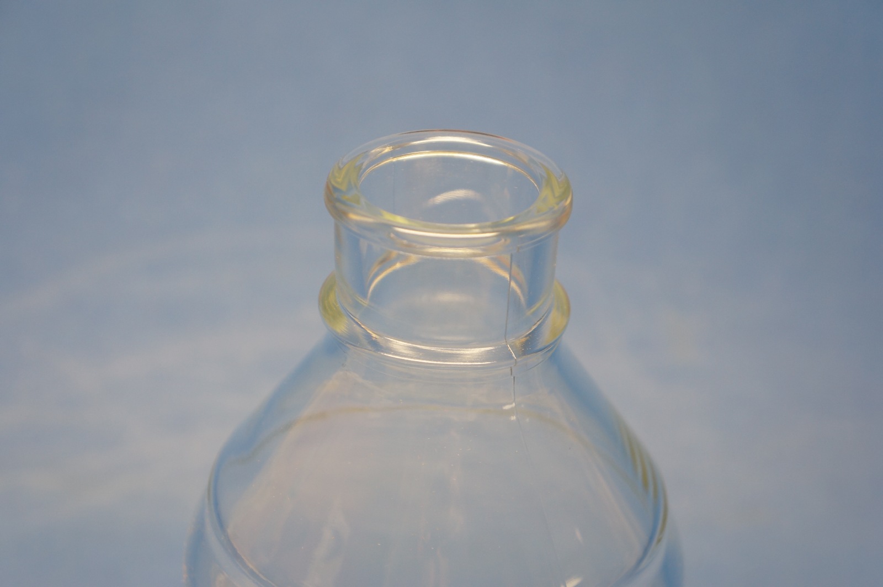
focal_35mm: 68
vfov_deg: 20.1
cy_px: 294
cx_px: 442
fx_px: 1654
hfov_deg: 29.9
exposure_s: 1/30
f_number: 5
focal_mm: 45
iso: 400
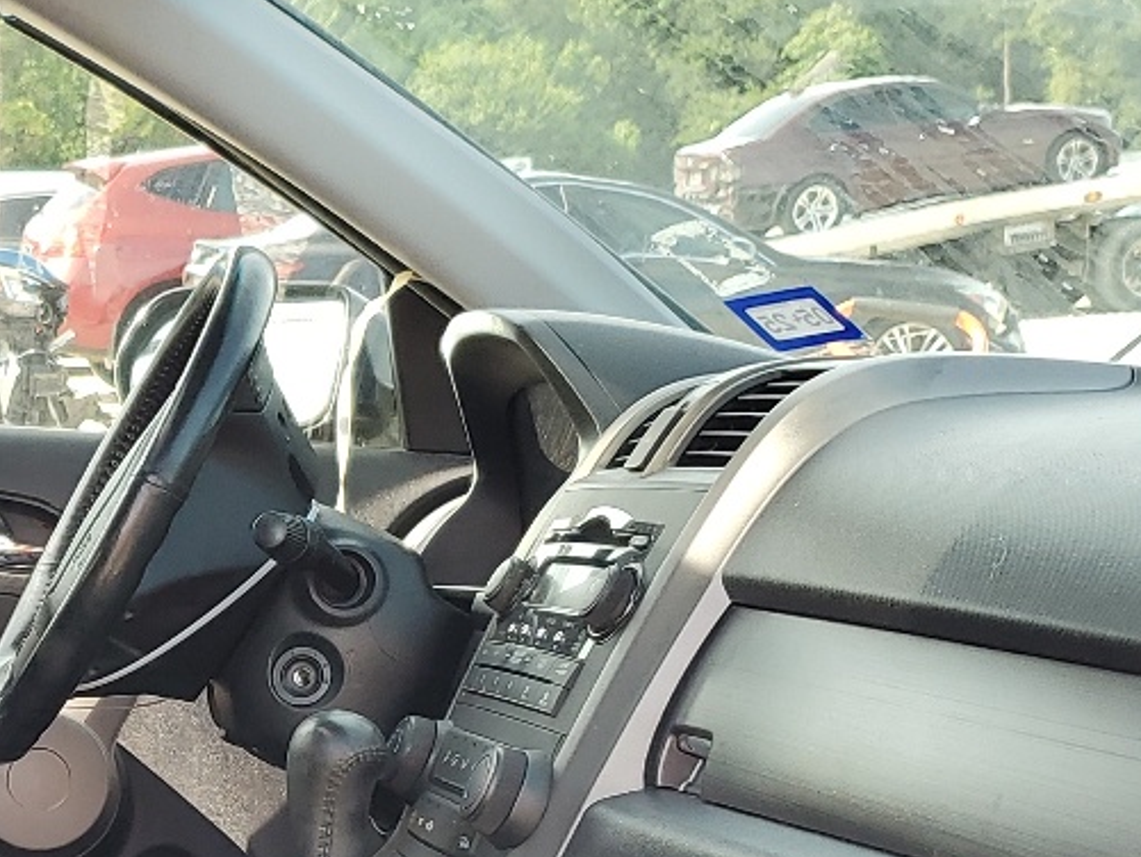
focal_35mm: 83
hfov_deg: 22.3
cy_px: 834
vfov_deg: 17.4
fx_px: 2736
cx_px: -114
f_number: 1.5
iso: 50
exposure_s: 1/323
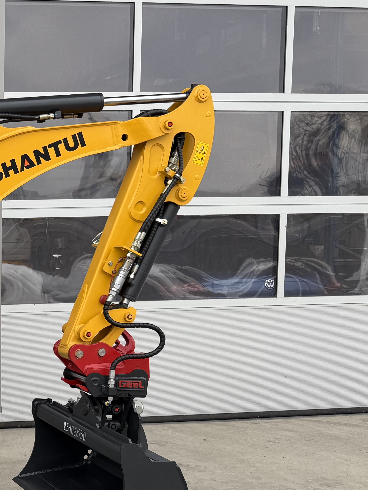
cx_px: -192
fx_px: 879
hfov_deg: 20.2
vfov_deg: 31.1
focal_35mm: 62
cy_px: 301
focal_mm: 6.76
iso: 80
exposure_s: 1/401
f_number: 1.78
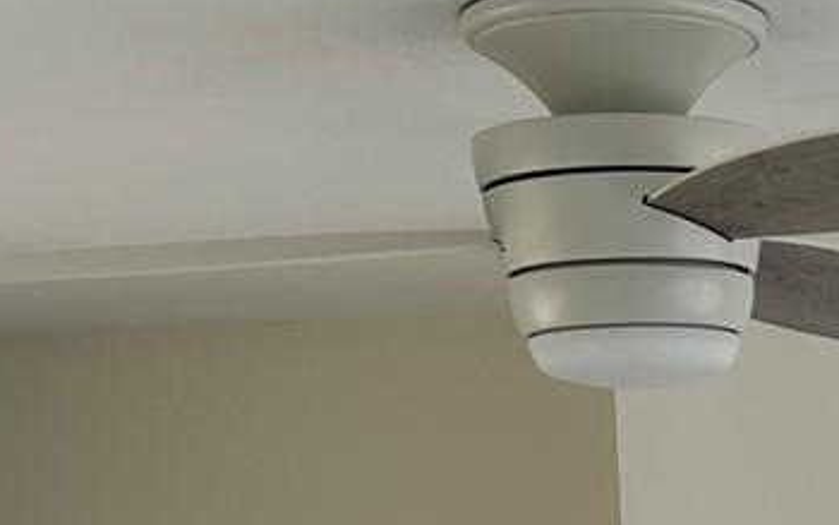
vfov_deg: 9.4
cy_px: 1220
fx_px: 2882
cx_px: 1088
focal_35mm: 126
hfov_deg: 15.7
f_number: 1.5
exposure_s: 1/121
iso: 40
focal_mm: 5.7
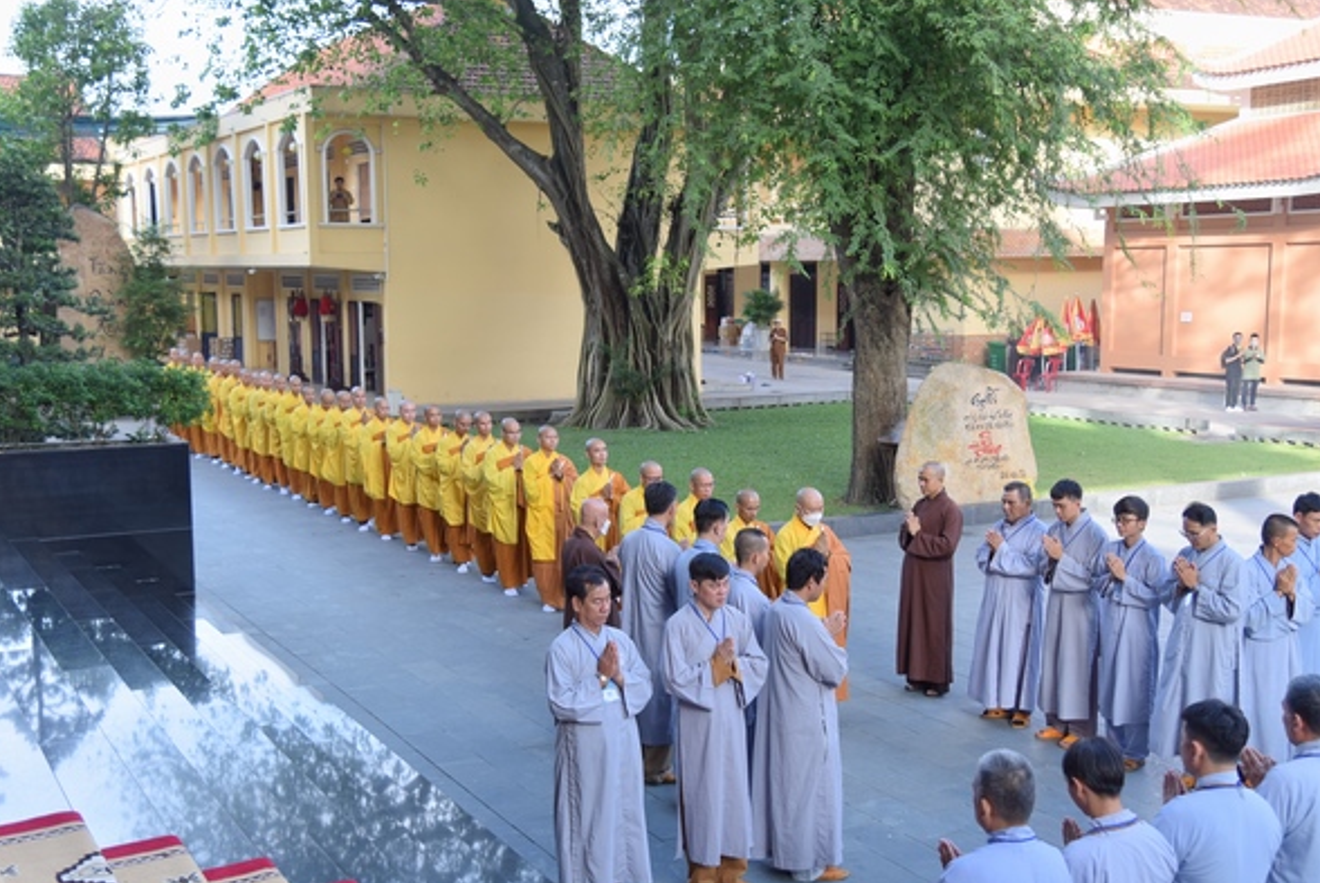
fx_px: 1541
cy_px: 452
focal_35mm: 42
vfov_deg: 31.9
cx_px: 664
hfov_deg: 46.4
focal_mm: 38
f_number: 4
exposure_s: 1/125
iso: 125
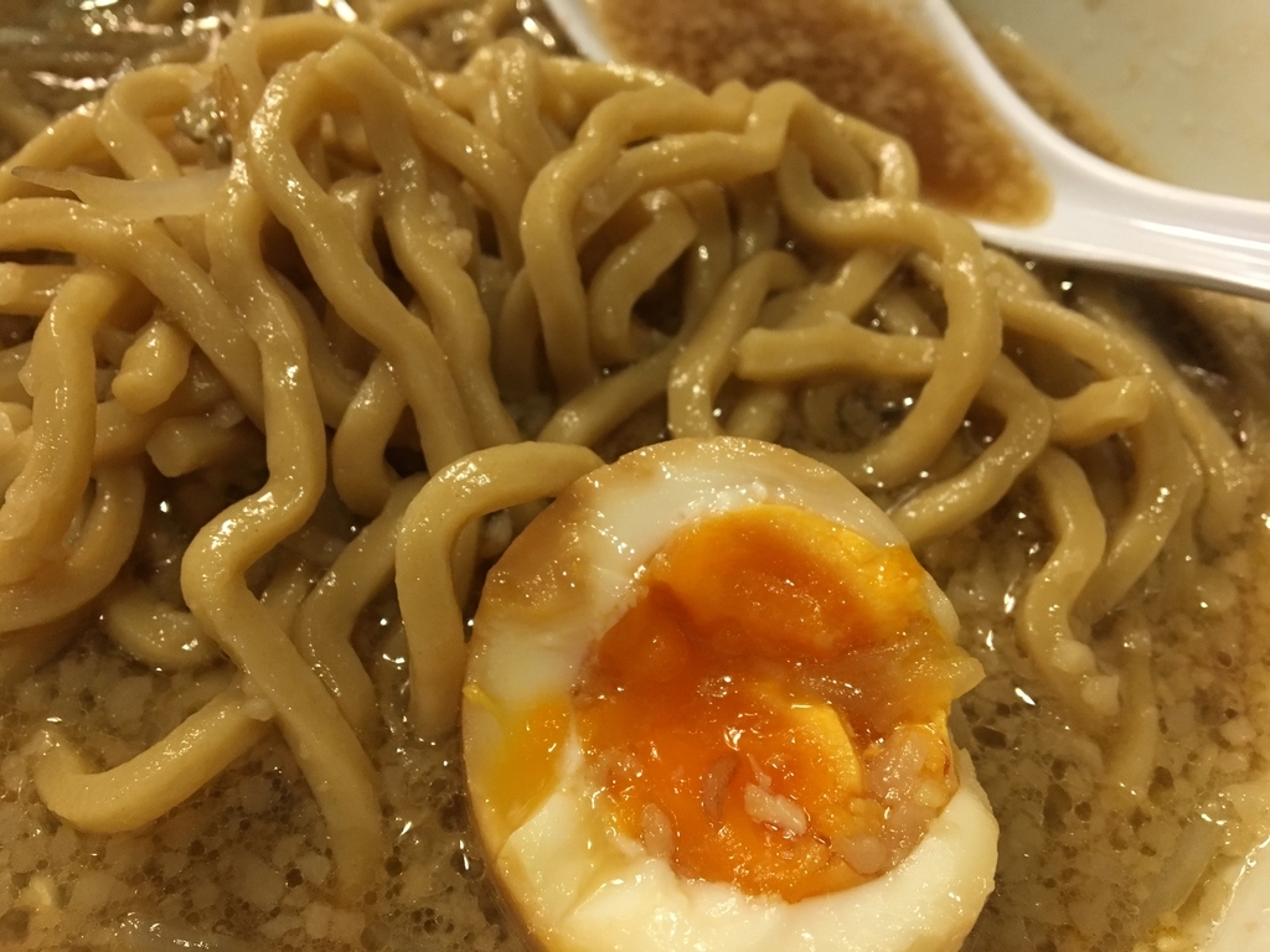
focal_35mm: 29
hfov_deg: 61.7
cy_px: 476
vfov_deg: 48.2
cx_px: 635
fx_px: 1064
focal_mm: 4.15
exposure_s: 1/33
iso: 200
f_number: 2.2
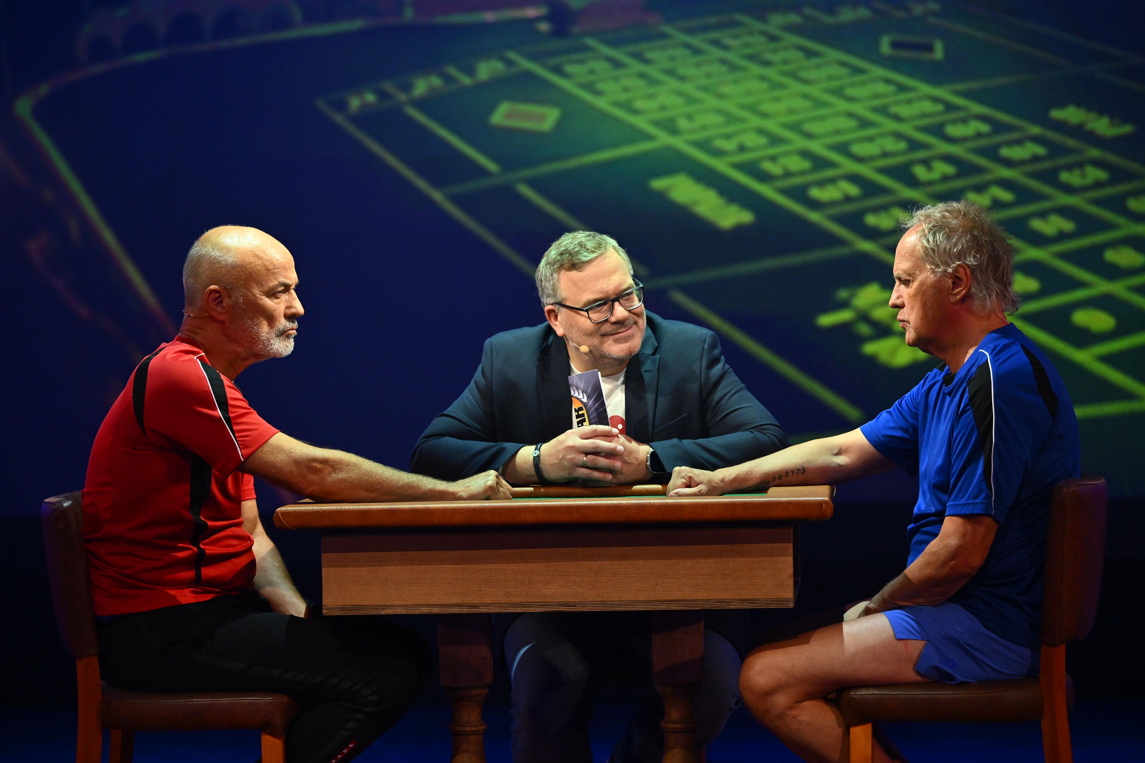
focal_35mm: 110
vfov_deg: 12.5
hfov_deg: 18.6
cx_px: 572
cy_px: 382
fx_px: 3498
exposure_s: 1/400
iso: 2000
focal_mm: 110
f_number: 2.8
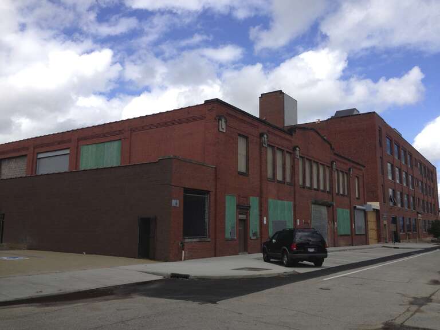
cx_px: 220
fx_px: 419
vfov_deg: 42.9
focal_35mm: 33
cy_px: 165
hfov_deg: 55.4
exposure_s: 1/1595
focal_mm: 4.12
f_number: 2.4
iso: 50
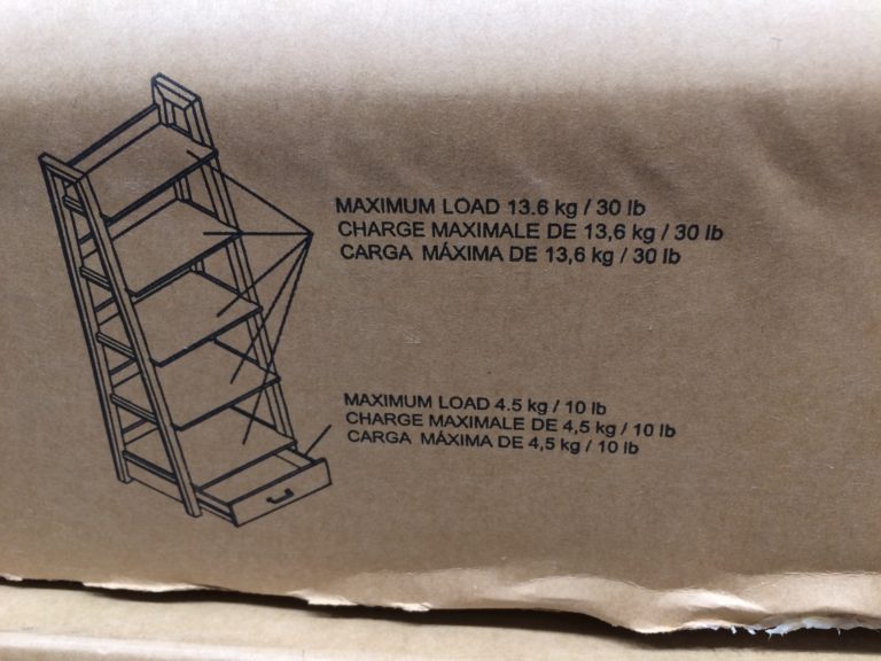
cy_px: 330
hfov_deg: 61.7
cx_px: 440
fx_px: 738
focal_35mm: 29
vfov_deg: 48.2
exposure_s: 1/30
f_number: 2.2
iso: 80
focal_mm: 4.15
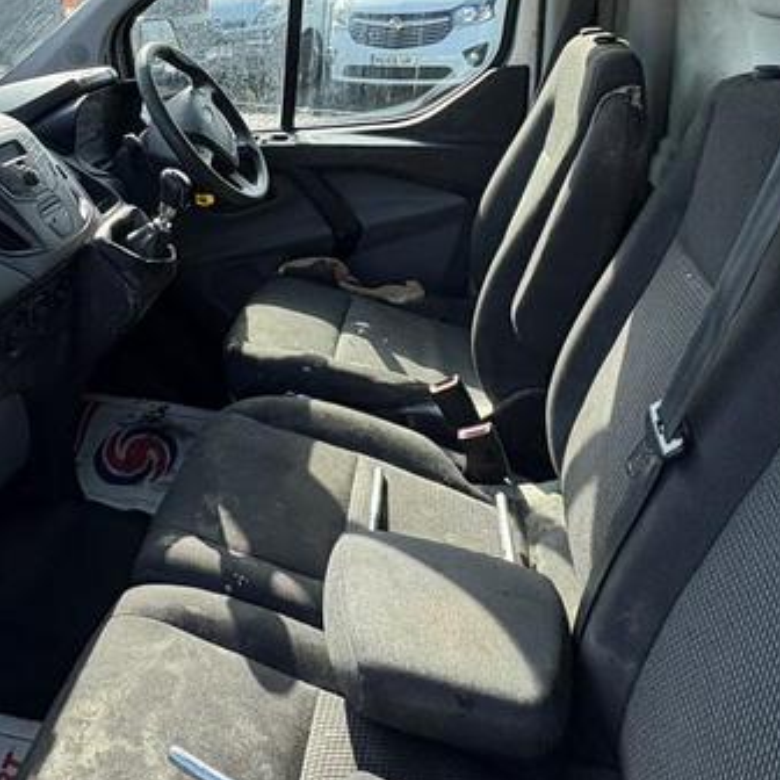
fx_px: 841
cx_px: 183
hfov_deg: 47.6
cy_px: 123
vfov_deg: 46.3
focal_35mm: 33
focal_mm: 2.22
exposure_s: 1/631
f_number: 2.2
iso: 64
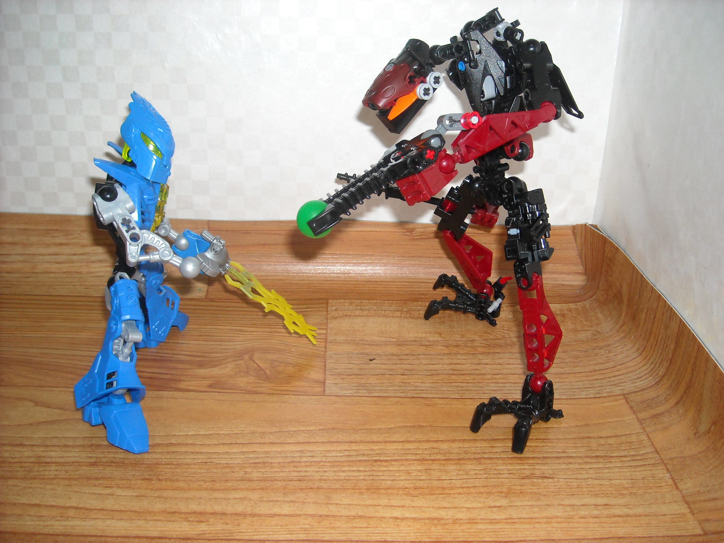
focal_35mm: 35
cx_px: 362
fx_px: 732
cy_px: 272
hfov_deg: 52.6
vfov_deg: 40.7
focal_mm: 5.7
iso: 200
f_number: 2.8
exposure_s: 1/60
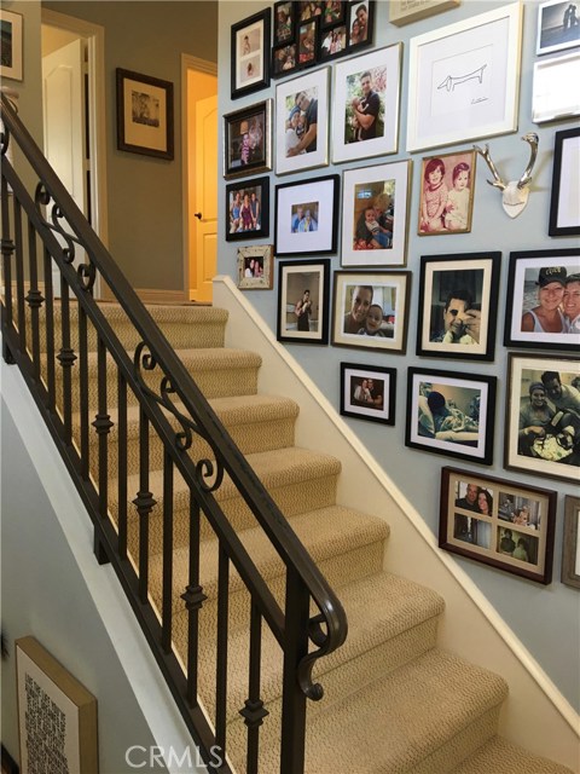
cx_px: 290
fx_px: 648
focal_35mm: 29
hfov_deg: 48.2
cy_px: 387
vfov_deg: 61.7
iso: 32
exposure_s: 1/15
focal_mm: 4.15
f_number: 2.2
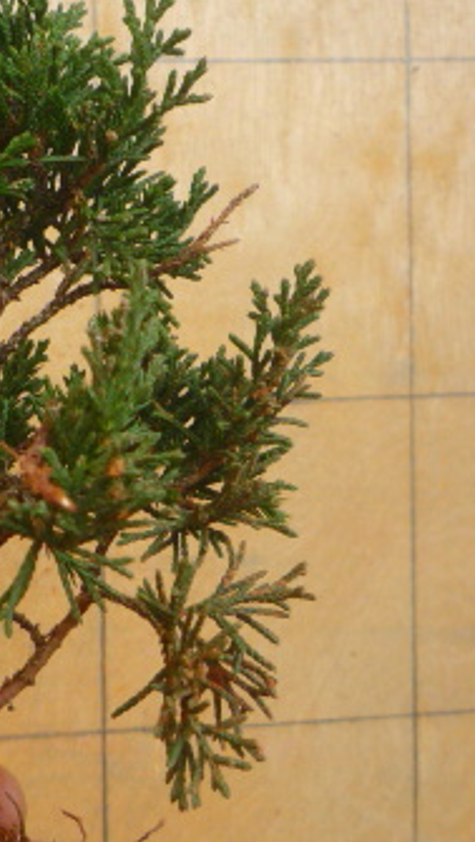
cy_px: 462
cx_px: 8
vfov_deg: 39.8
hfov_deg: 22.3
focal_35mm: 52
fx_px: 1162
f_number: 2.8
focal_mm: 4.4
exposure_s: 1/250
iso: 100
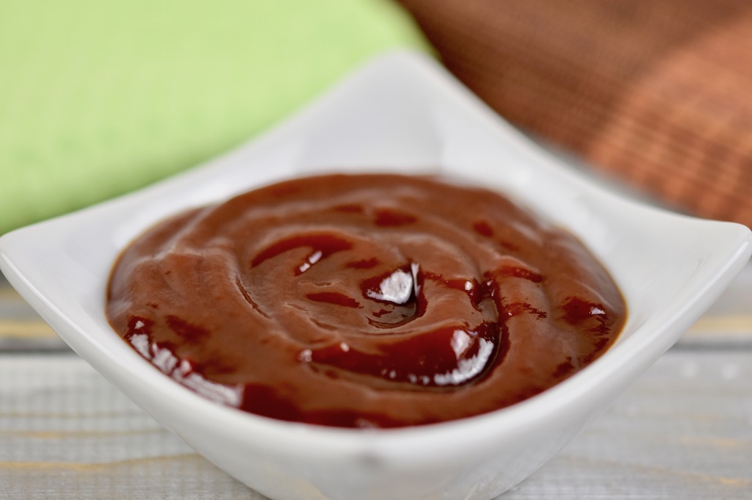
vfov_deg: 8.7
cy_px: 250
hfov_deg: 13.1
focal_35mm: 158
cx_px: 376
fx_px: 3287
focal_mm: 105
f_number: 3.5
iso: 500
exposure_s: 1/320
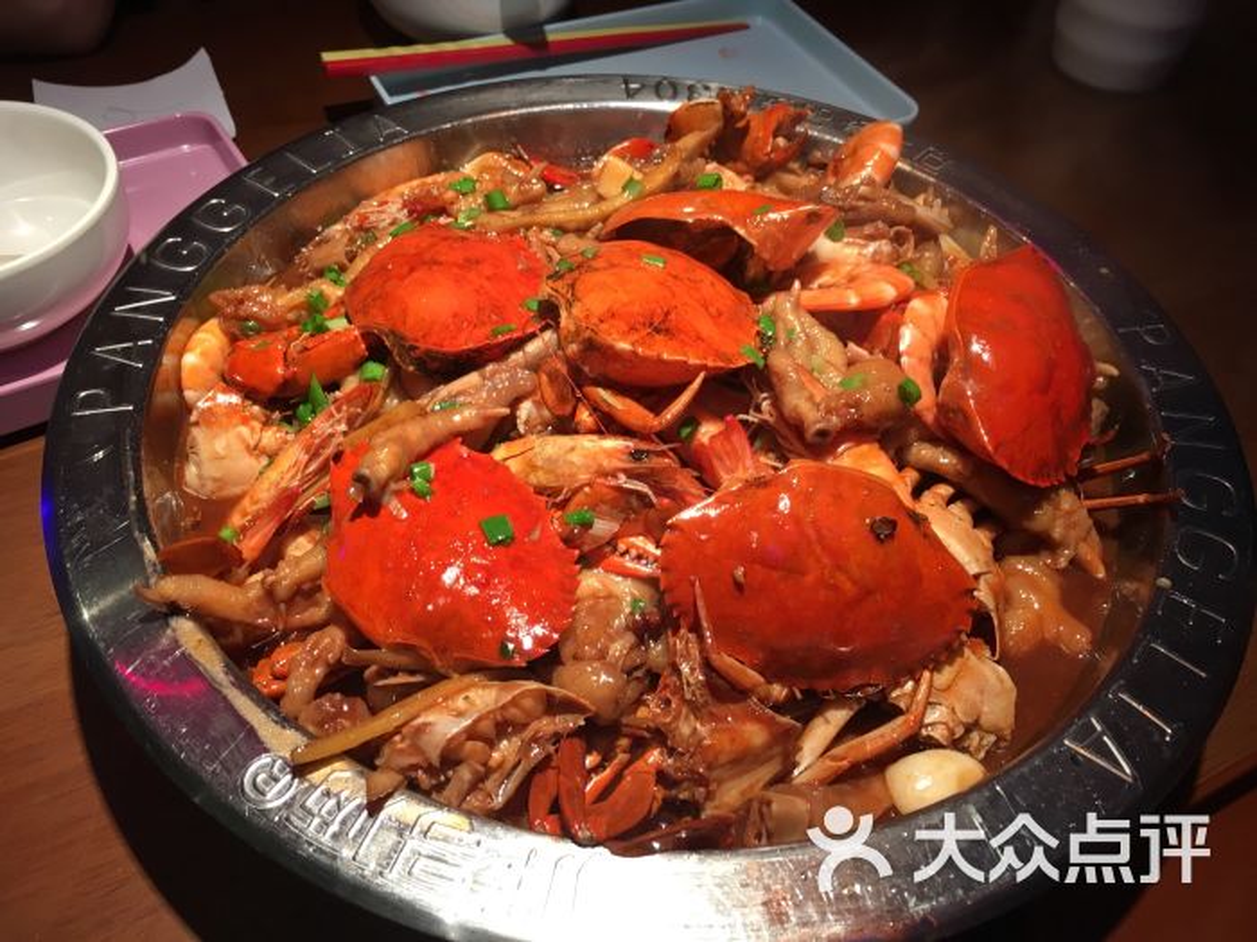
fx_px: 1053
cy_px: 471
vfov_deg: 48.2
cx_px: 628
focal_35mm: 29
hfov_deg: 61.7
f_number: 2.2
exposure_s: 1/33
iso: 64
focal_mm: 4.15
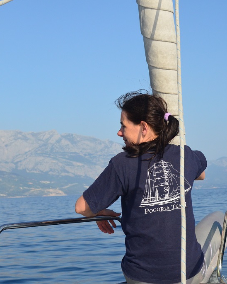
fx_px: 602
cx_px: 134
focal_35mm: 72
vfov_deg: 26.5
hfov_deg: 21.3
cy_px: 126
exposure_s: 1/3200
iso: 800
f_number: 6.3
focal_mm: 35
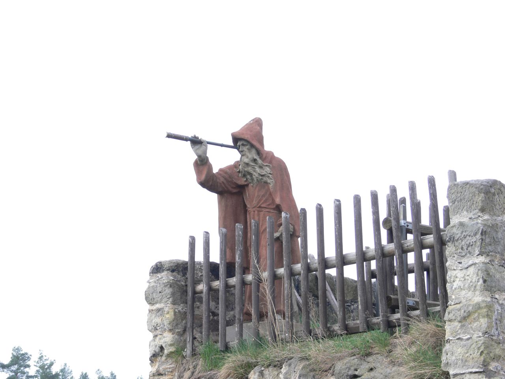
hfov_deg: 18.7
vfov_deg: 14.1
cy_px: 190
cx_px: 252
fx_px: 1532
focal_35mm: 105
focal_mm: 22.1
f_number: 5
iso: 80
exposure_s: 1/125
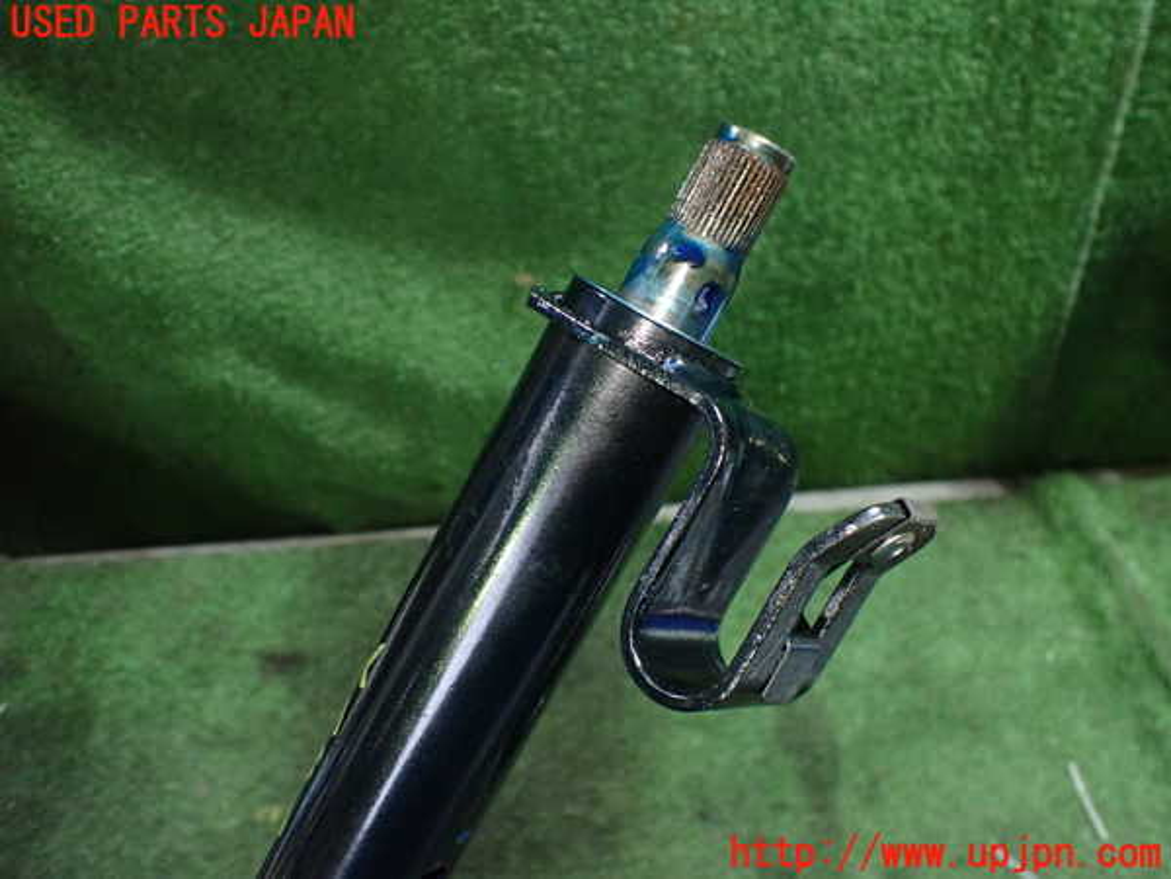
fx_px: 1015
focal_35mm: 30
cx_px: 586
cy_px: 440
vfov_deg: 46.8
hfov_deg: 60.0
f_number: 2.3
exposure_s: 1/80
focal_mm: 5.4
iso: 800
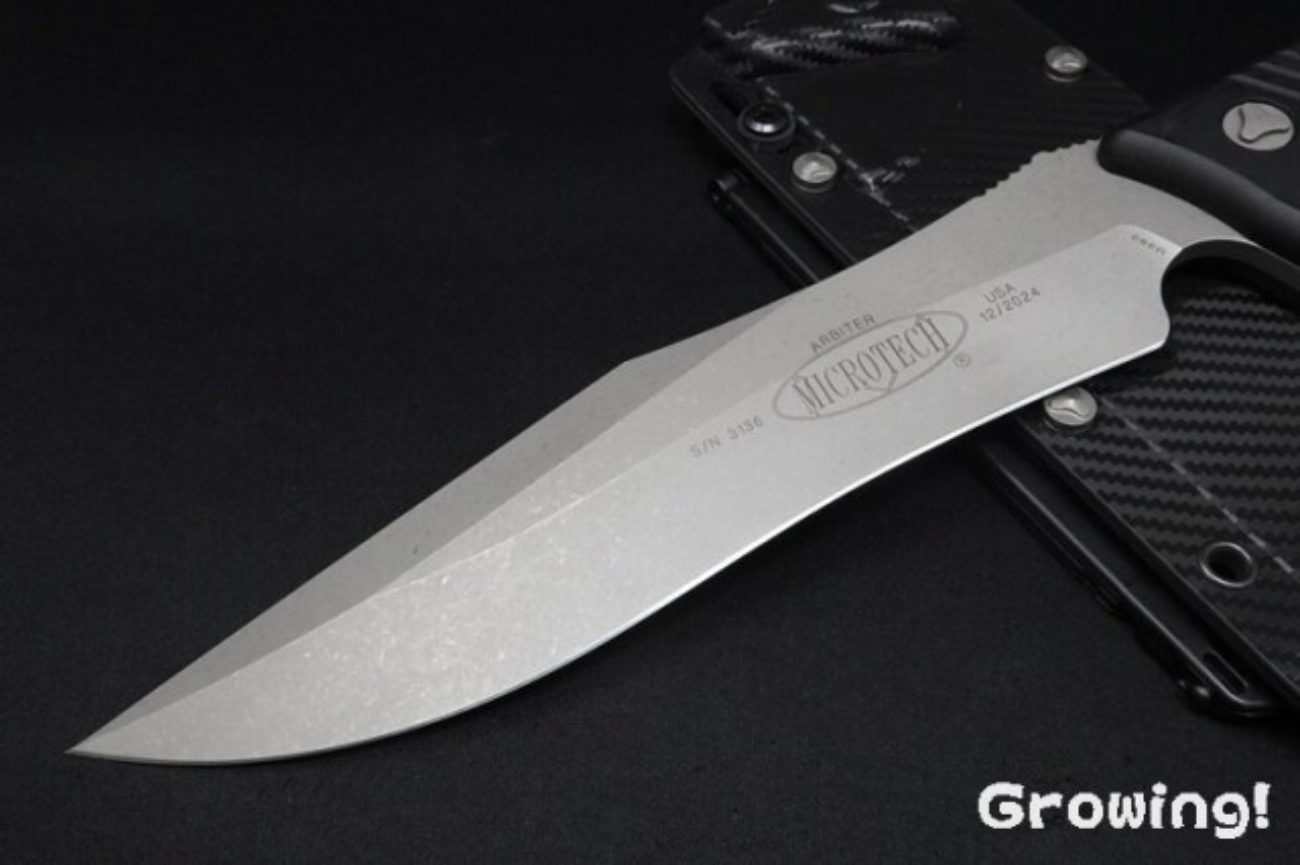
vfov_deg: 41.1
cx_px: 650
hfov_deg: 58.7
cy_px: 432
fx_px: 1155
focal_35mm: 32
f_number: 11
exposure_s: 1/40
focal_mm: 11.76
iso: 1600
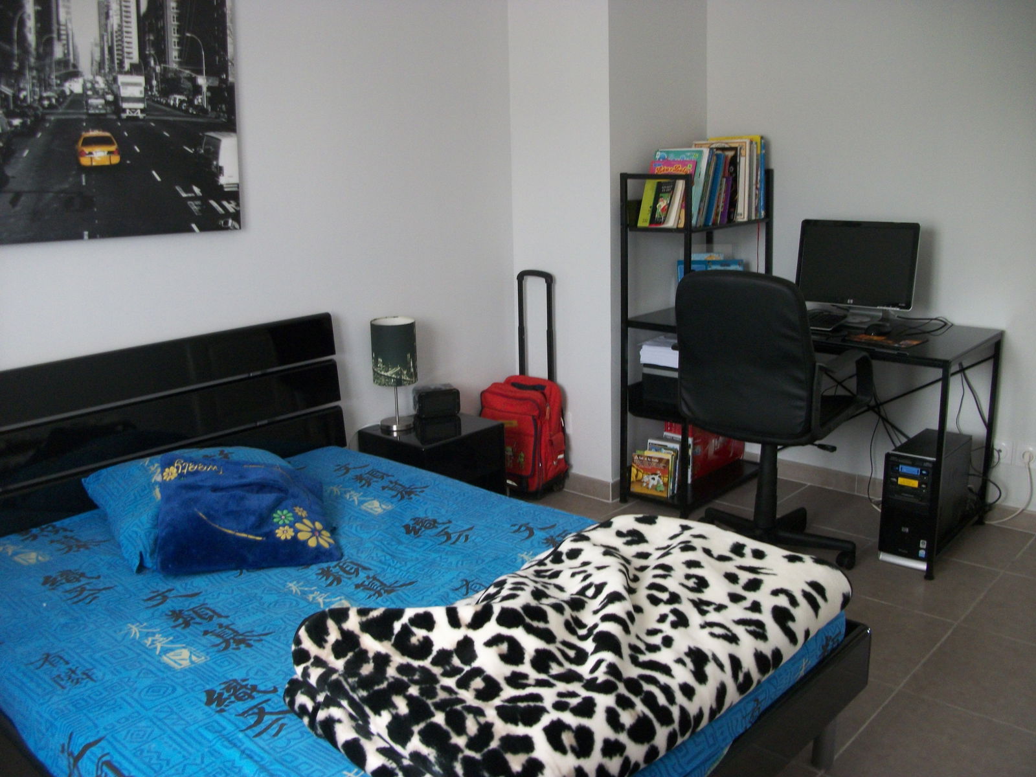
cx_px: 518
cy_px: 388
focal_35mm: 32
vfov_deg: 44.2
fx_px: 958
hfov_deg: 56.8
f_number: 2.9
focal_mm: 5.7
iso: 160
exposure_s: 1/60
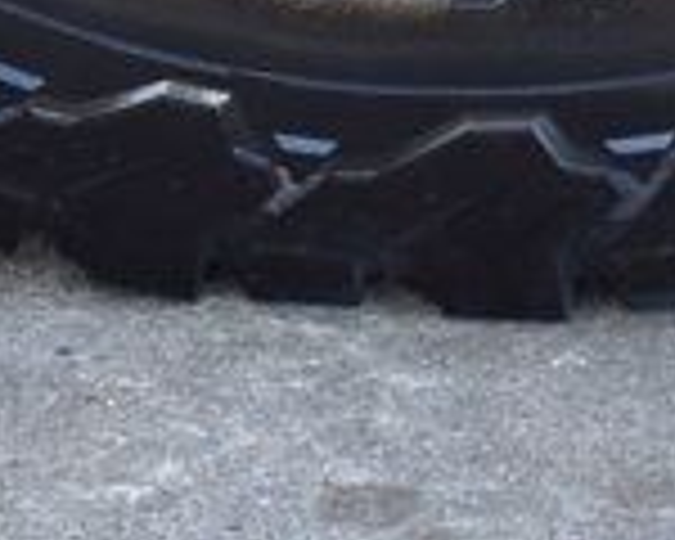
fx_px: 8071
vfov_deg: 3.7
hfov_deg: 4.8
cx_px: 486
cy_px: -936
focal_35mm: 404
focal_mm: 42
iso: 400
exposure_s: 1/40
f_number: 7.1
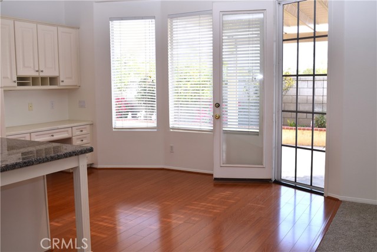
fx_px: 377
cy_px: 126
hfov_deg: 53.1
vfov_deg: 36.9
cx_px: 188
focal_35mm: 36
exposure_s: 1/80
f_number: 6.3
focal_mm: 24
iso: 200
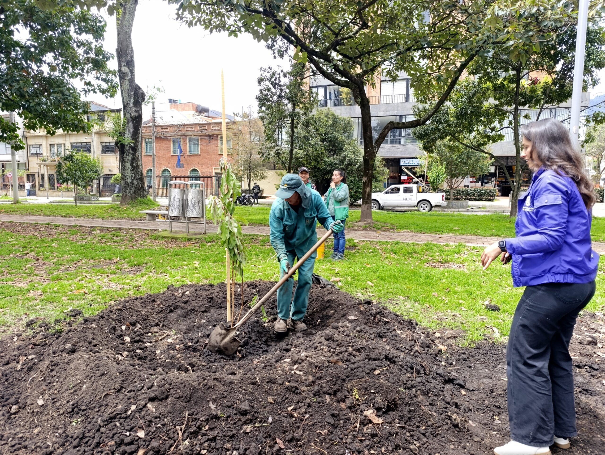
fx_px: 403
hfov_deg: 73.8
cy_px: 228
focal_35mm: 23
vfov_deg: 59.0
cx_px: 302
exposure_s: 1/125
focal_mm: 6.14
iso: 50
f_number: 1.6
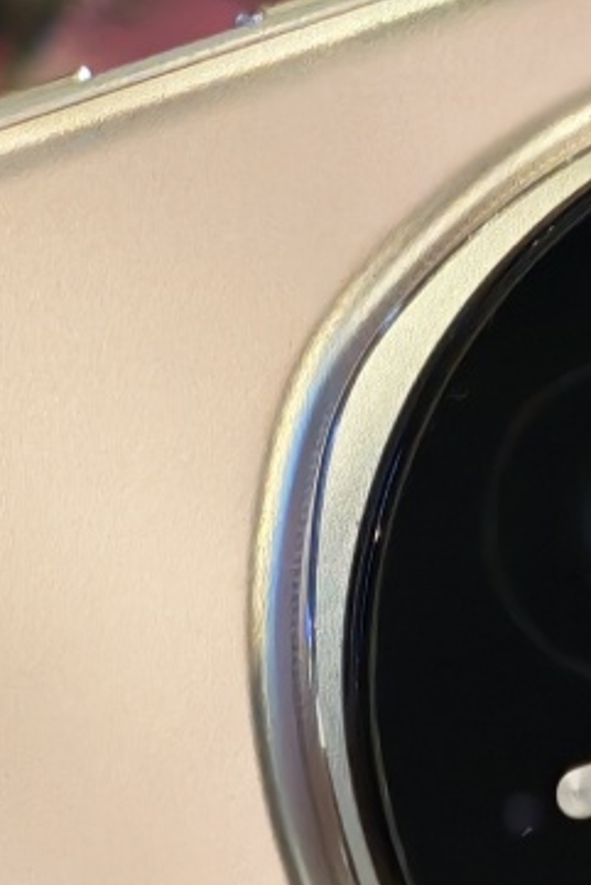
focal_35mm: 265
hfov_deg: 5.2
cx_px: -150
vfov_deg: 7.7
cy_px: 1096
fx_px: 6519
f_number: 1.6
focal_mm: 5.4
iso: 250
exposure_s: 1/50
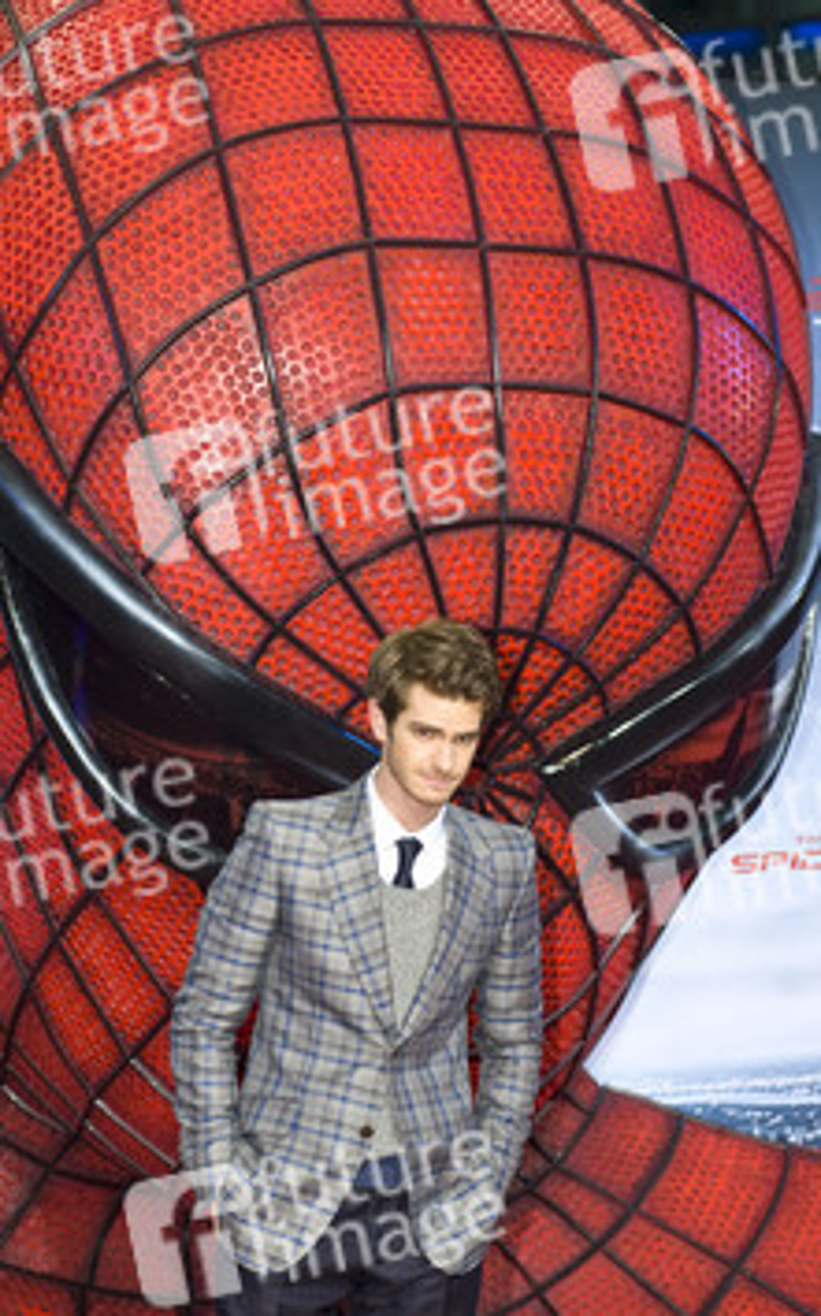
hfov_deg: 12.3
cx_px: 425
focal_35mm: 106
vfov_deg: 19.6
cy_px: 662
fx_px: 3798
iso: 800
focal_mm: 92
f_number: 5
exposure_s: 1/250
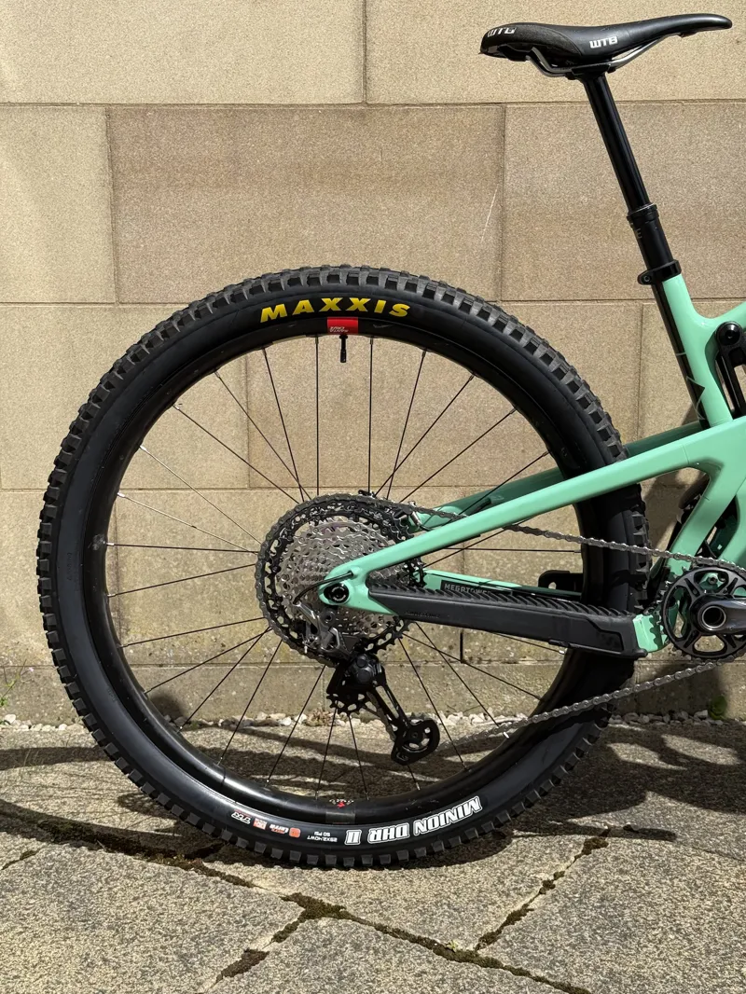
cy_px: 497
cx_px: 373
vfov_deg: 39.6
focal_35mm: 48
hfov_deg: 30.3
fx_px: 1379
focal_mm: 6.76
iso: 80
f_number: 1.78
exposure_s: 1/4878
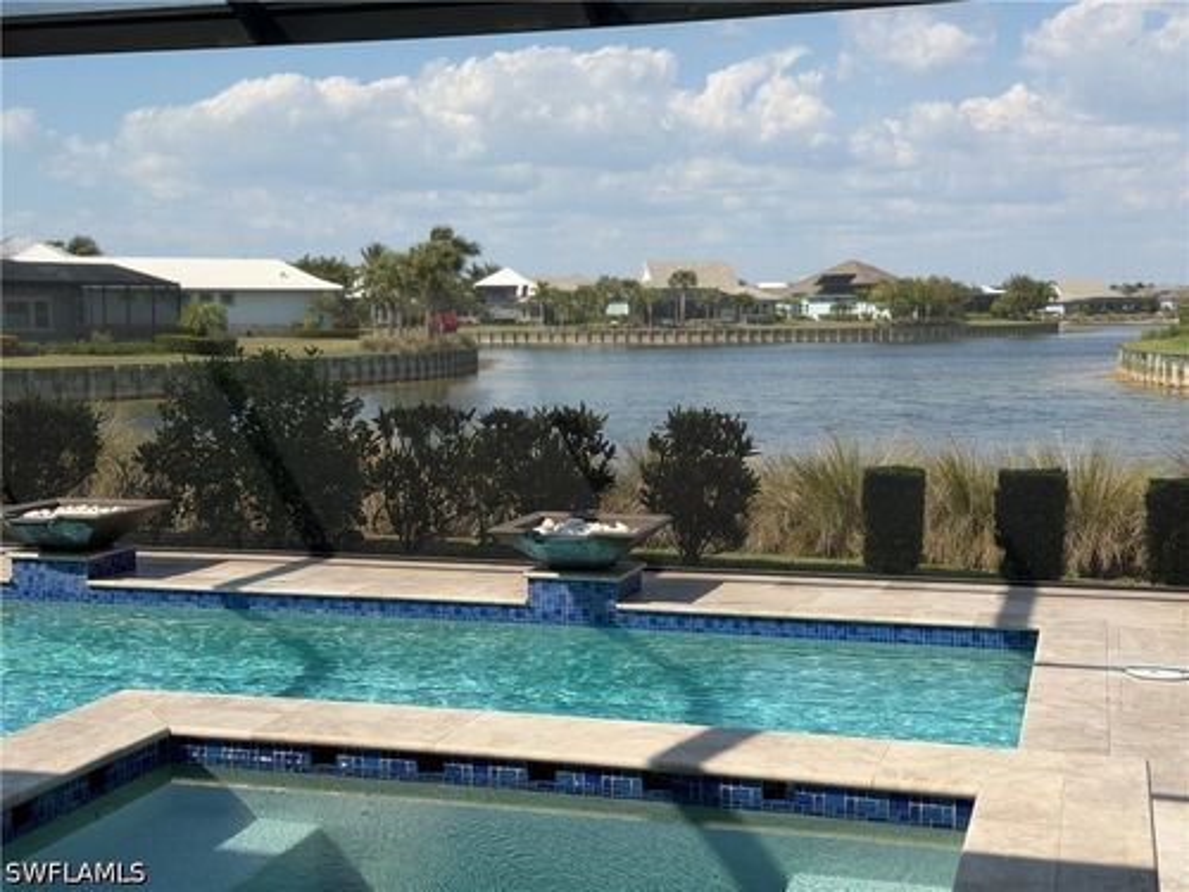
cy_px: 446
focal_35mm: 48
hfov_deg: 39.7
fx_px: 1649
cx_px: 594
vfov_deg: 30.3
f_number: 1.78
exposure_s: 1/2577
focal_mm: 6.76
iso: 64
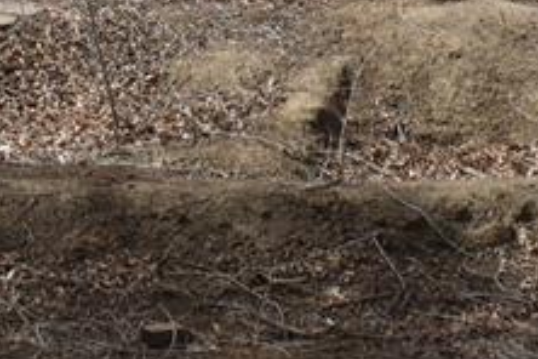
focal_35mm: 194
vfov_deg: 6.9
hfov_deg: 10.5
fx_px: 2899
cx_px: -5
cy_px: -235
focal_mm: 28
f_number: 10
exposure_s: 1/400
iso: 200
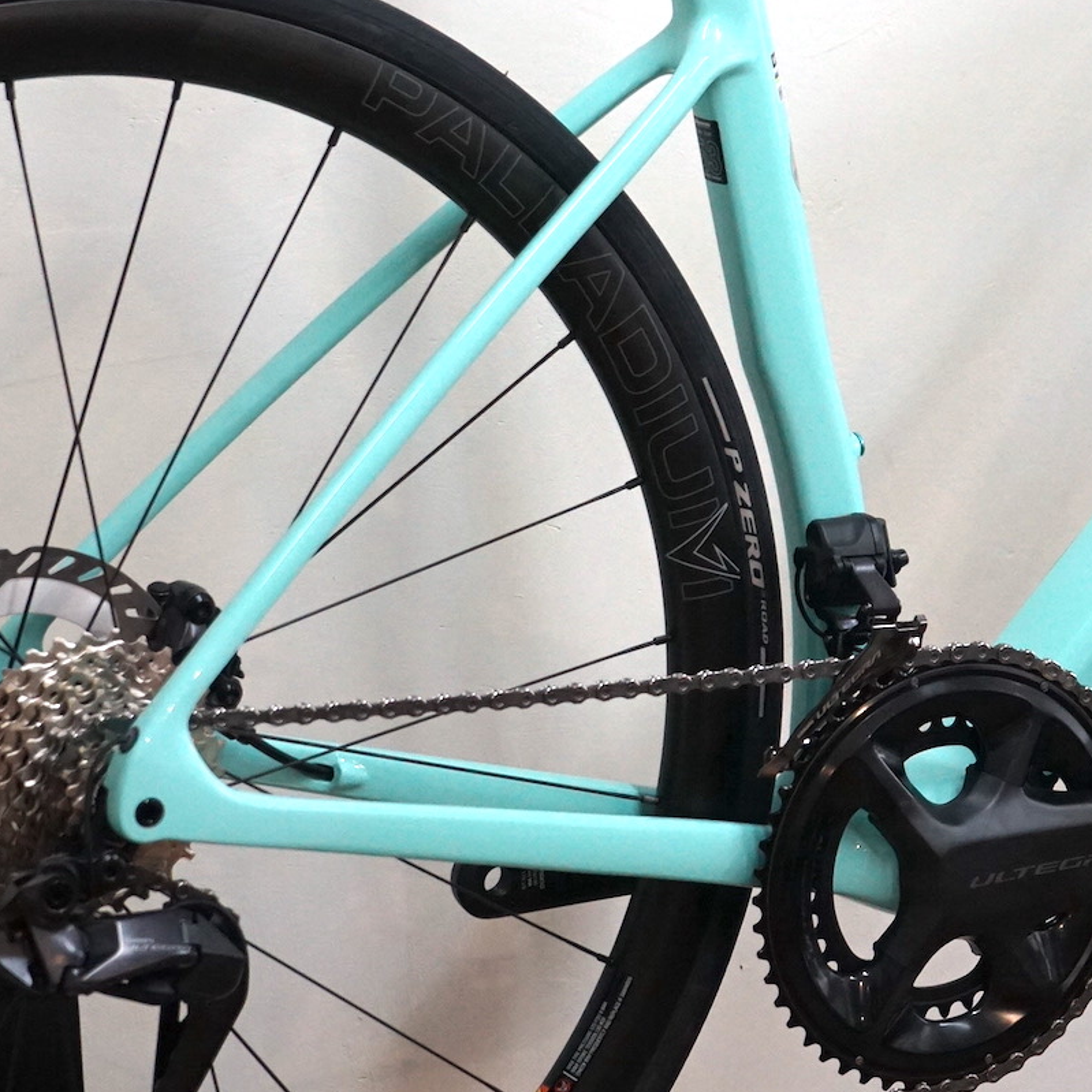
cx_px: 861
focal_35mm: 131
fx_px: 4675
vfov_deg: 13.3
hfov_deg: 13.3
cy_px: 361
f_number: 5
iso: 2000
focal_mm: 56
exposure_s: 1/160
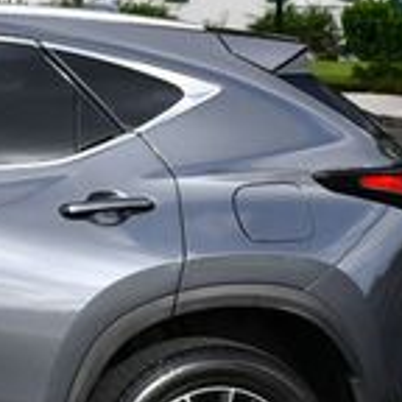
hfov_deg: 9.5
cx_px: -329
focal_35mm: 174
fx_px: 2286
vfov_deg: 10.0
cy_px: 176
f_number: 8
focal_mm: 23
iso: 180
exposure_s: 1/250
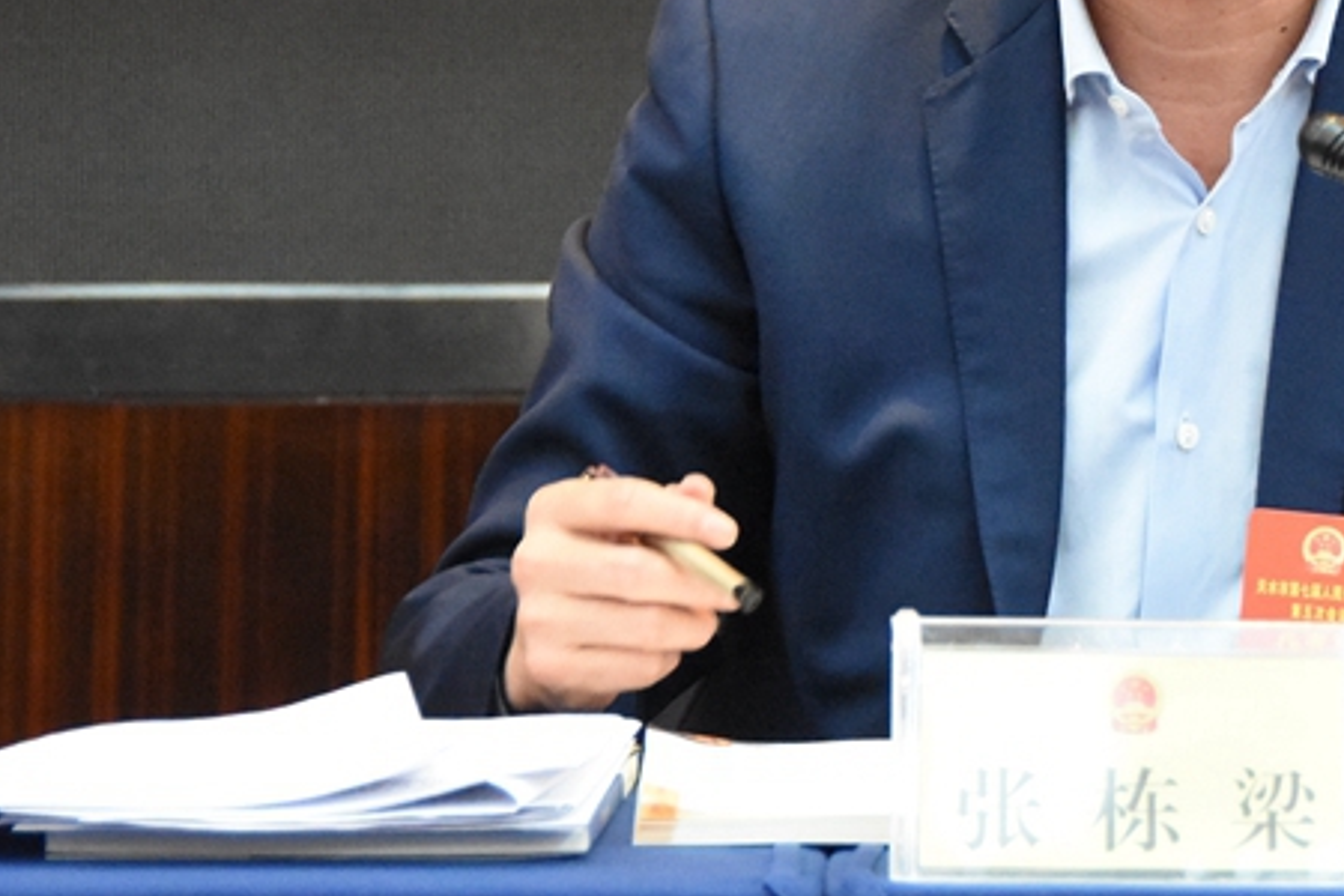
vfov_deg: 4.8
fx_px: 10639
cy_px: -40
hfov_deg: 7.2
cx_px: 1135
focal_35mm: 285
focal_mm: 90
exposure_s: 1/160
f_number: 5.3
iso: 10000
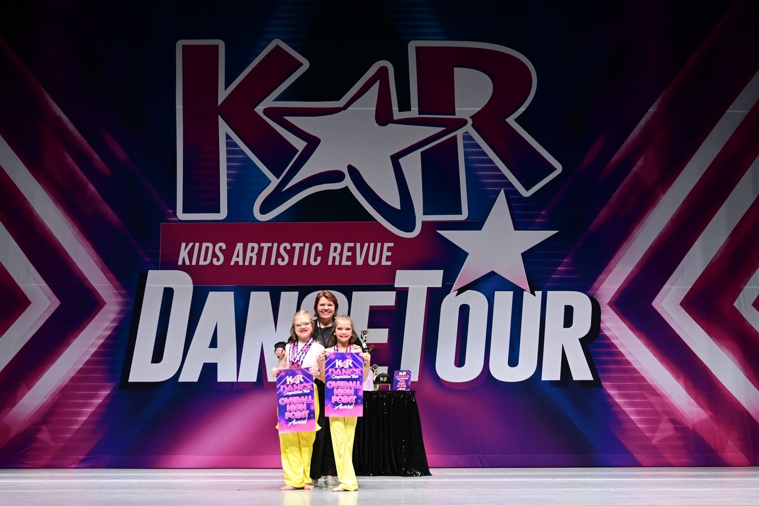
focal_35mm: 39
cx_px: 380
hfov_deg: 49.6
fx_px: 822
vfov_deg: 34.2
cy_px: 253
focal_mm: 26.5
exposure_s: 1/800
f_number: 2.8
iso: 1600
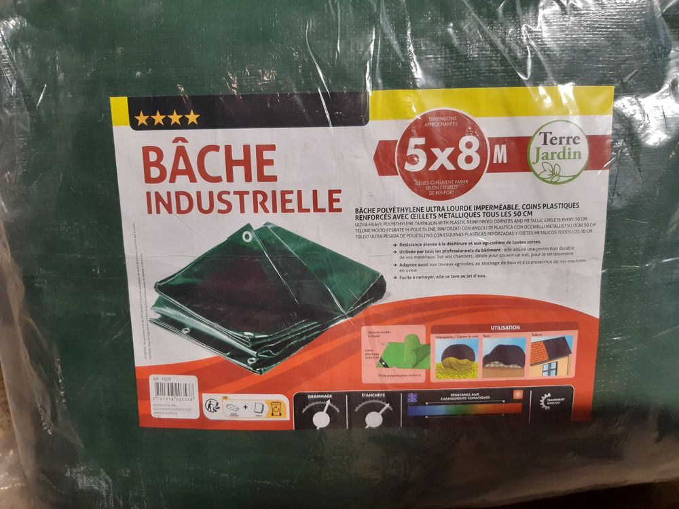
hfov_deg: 67.3
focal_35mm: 26
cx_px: 340
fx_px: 510
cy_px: 254
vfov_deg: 53.1
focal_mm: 3.92
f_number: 1.7
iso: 250
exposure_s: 1/33
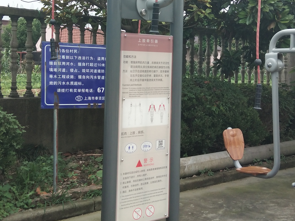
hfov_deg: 32.2
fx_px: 511
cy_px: 65
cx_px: 158
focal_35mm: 60
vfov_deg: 24.2
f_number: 2.2
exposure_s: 1/241
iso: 50
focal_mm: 3.69
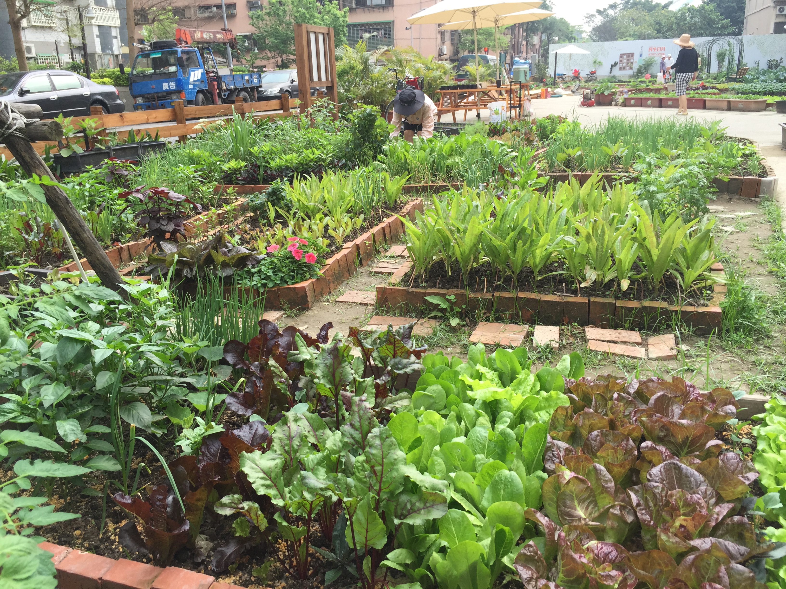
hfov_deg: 61.7
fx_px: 658
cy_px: 294
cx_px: 393
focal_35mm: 29
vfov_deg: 48.2
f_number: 2.2
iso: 32
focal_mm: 4.15
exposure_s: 1/494
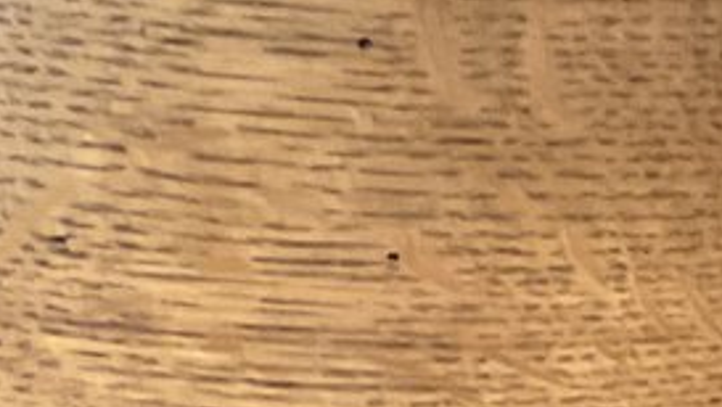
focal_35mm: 175
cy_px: 821
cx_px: 258
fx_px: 3353
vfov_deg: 6.7
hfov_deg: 12.3
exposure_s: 1/40
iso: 200
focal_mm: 3
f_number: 1.8
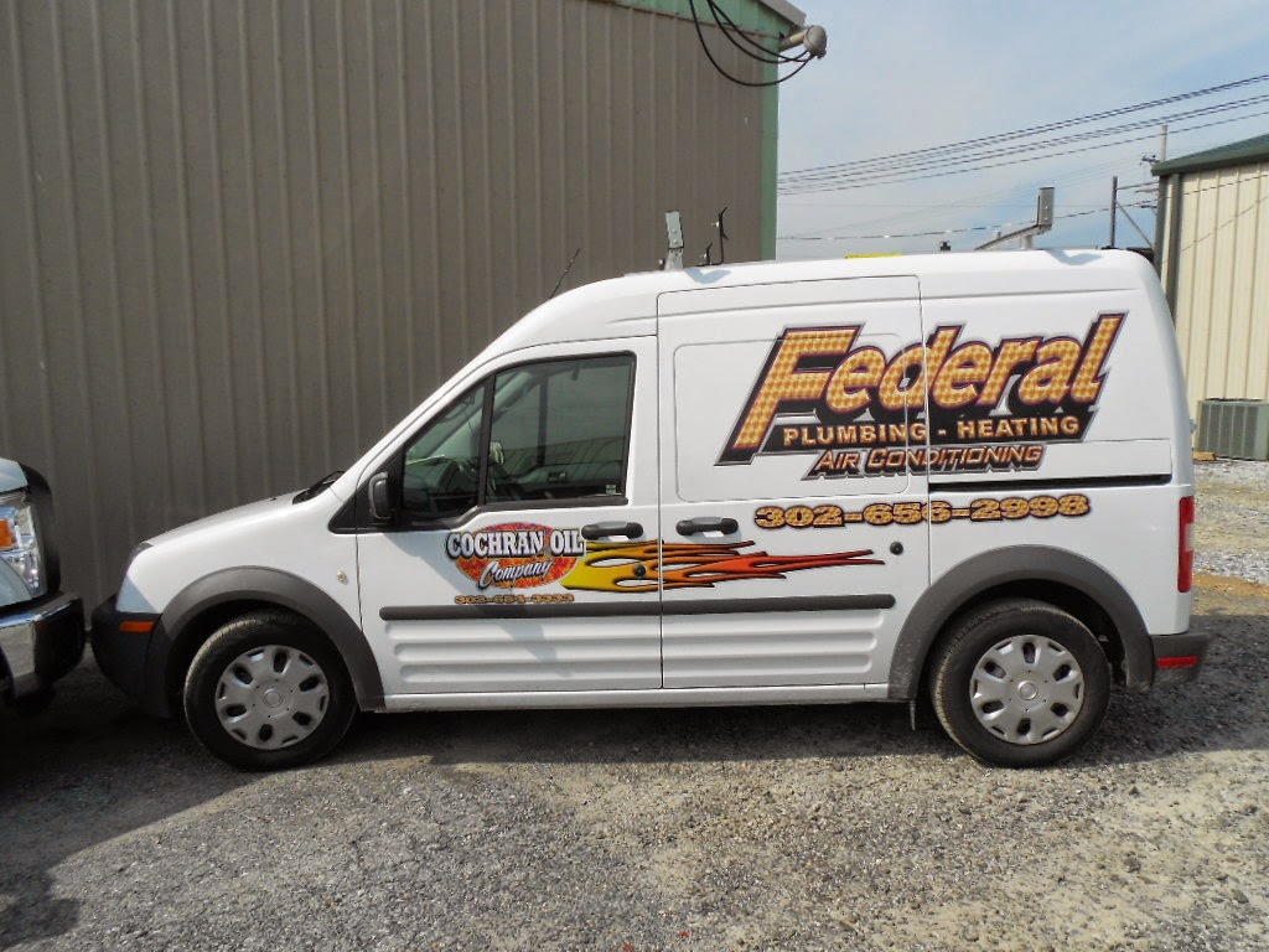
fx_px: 953
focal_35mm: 26
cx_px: 634
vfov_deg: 53.1
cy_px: 476
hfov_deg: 67.3
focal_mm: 4.6
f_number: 3.2
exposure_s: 1/1500
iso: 80
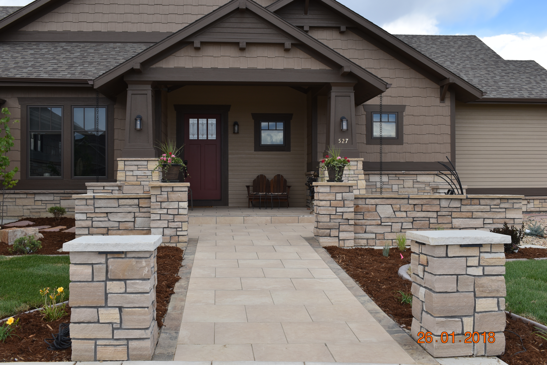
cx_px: 274
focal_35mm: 39
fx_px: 593
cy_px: 182
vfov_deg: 34.2
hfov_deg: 49.6
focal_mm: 26
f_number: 8
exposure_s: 1/200
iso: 100
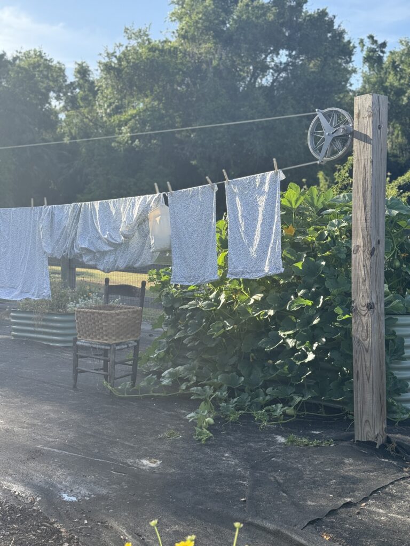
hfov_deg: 30.3
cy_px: 273
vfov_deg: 39.7
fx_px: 758
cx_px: 205
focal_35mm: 48
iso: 80
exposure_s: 1/1795
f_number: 1.78
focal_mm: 6.76
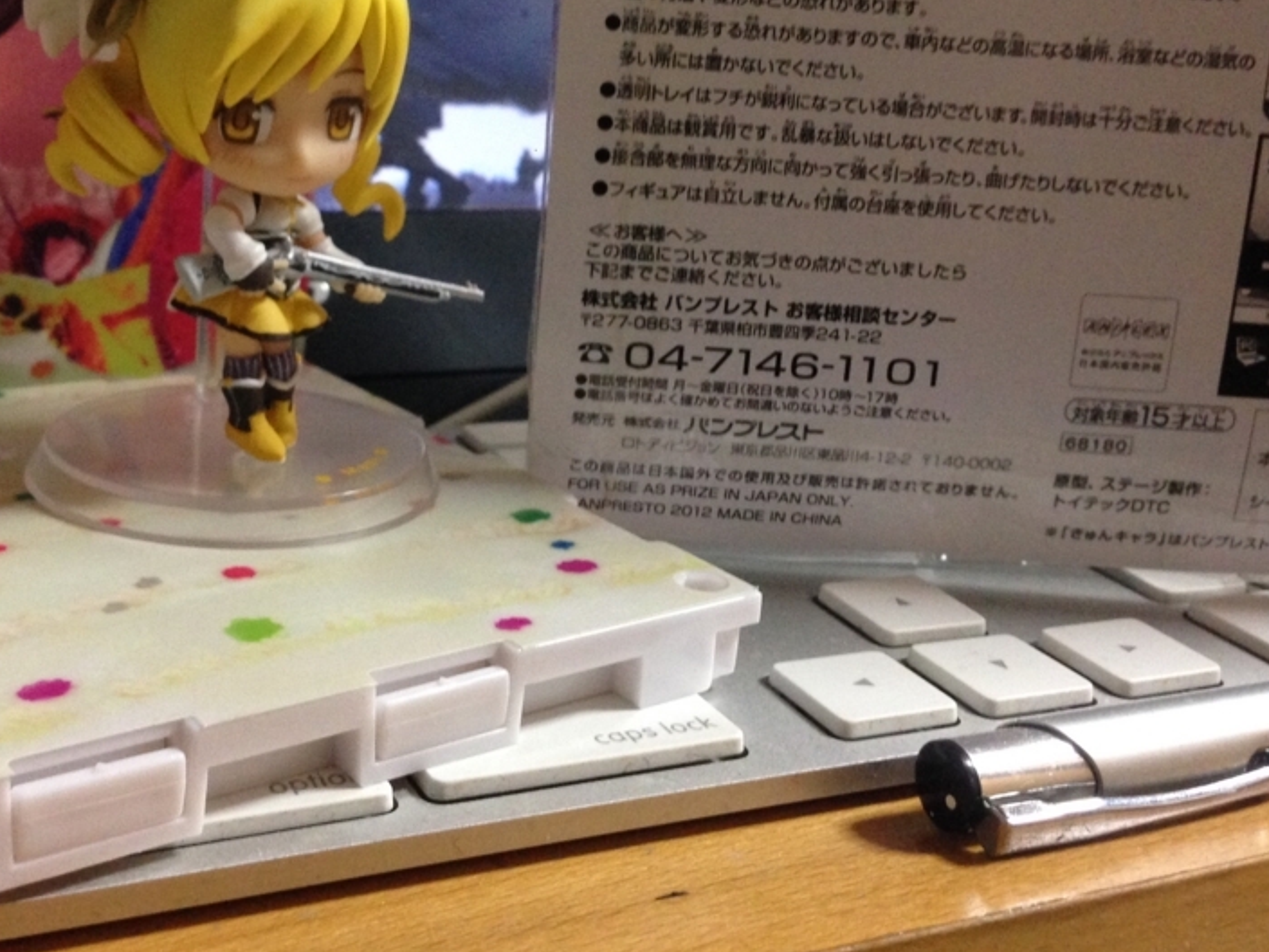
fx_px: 1760
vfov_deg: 30.0
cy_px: 296
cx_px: 521
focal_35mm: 48
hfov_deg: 39.5
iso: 250
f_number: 2.4
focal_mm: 4.12
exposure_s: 1/20
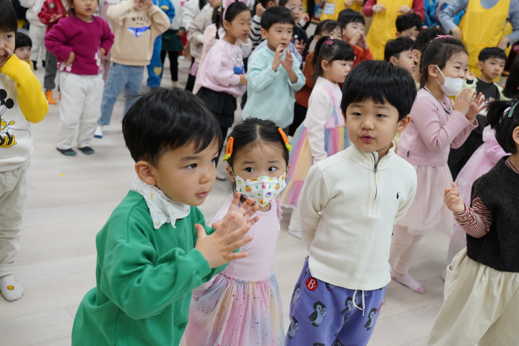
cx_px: 260
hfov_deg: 46.4
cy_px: 173
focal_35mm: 42
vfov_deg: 31.9
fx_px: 606
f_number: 6.3
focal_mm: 42
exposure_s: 1/100
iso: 2500
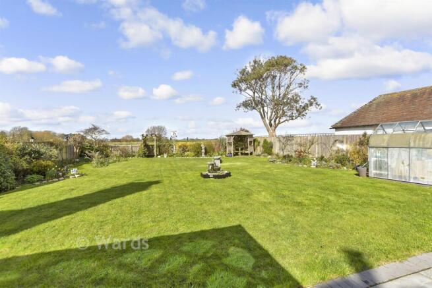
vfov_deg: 77.4
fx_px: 180
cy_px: 144
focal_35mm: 15
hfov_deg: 100.4
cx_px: 216
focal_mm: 10
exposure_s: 1/320
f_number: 6.3
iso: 160
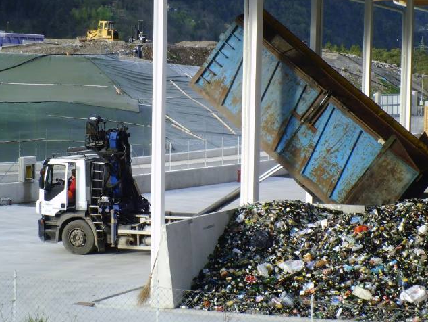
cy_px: 160
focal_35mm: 111
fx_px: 1373
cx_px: 213
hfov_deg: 17.7
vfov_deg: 13.3
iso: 200
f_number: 5.7
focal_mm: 19.55
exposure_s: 1/125
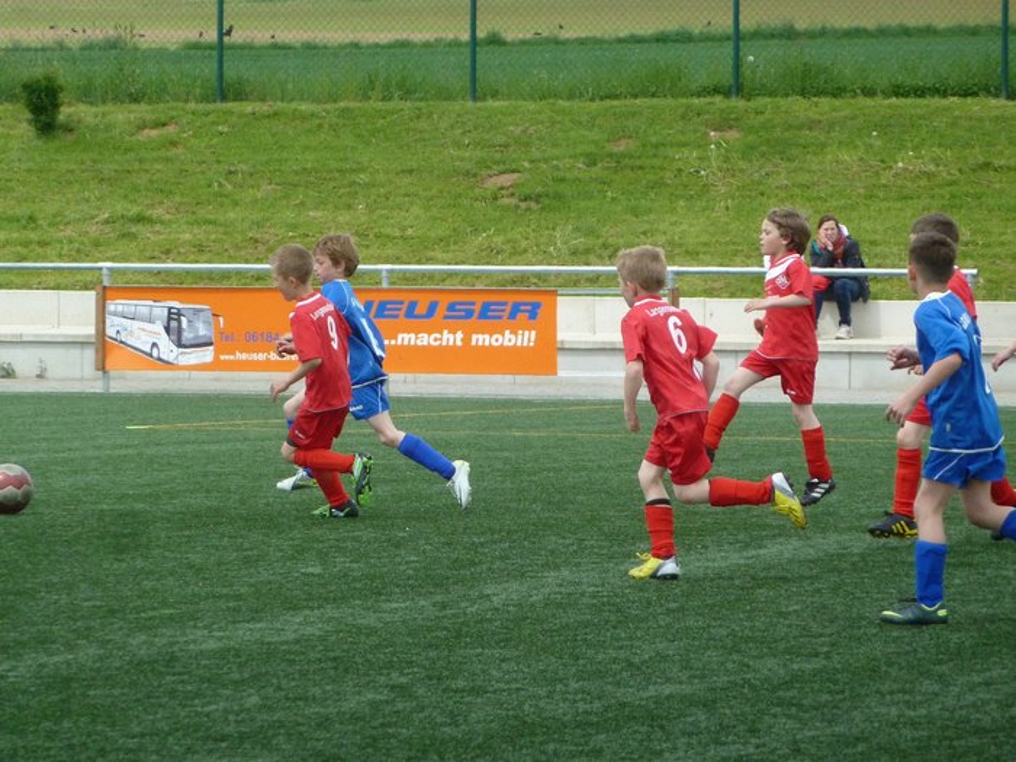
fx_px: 8805
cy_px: 381
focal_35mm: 300
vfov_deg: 5.0
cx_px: 508
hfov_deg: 6.6
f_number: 4.9
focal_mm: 49.2
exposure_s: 1/1000
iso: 320
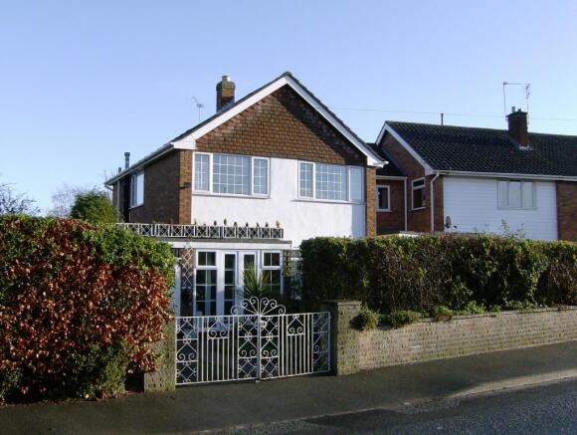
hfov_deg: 51.3
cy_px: 218
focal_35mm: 36
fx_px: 601
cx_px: 288
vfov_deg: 39.8
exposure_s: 1/318
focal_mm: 6
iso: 100
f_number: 4.7
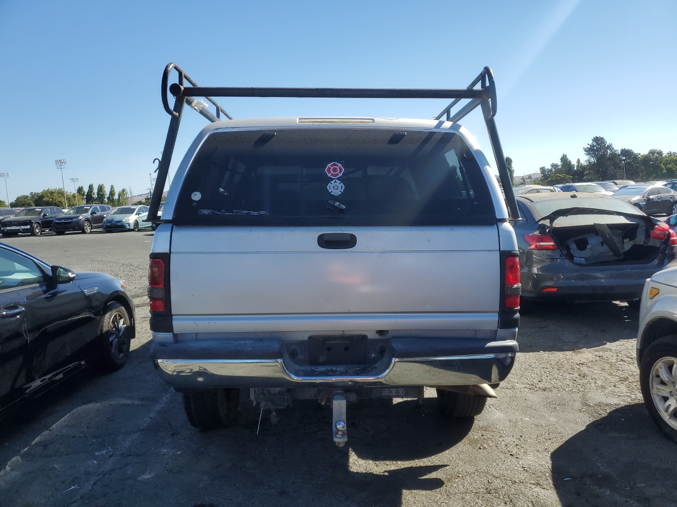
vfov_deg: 53.1
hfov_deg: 67.3
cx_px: 338
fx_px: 508
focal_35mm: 26
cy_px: 254
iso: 50
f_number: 1.5
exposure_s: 1/2500
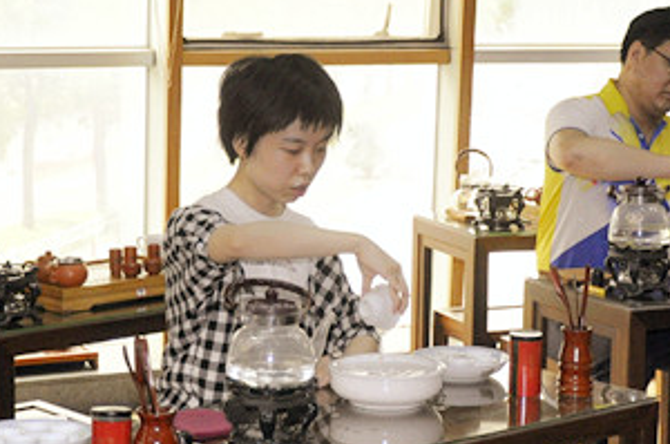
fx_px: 1932
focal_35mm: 104
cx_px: 346
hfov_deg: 19.7
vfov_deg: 13.1
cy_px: 278
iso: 800
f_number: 4
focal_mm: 26
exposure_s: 1/125
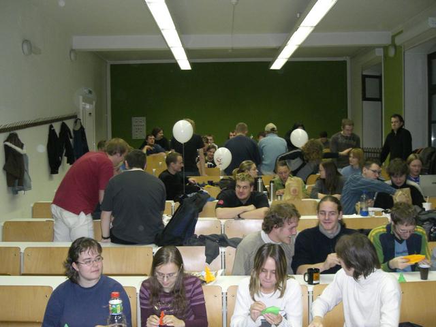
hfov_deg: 49.0
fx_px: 479
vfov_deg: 37.7
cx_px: 218
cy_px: 164
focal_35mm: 38
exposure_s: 1/60
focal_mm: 6.3
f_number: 3.1
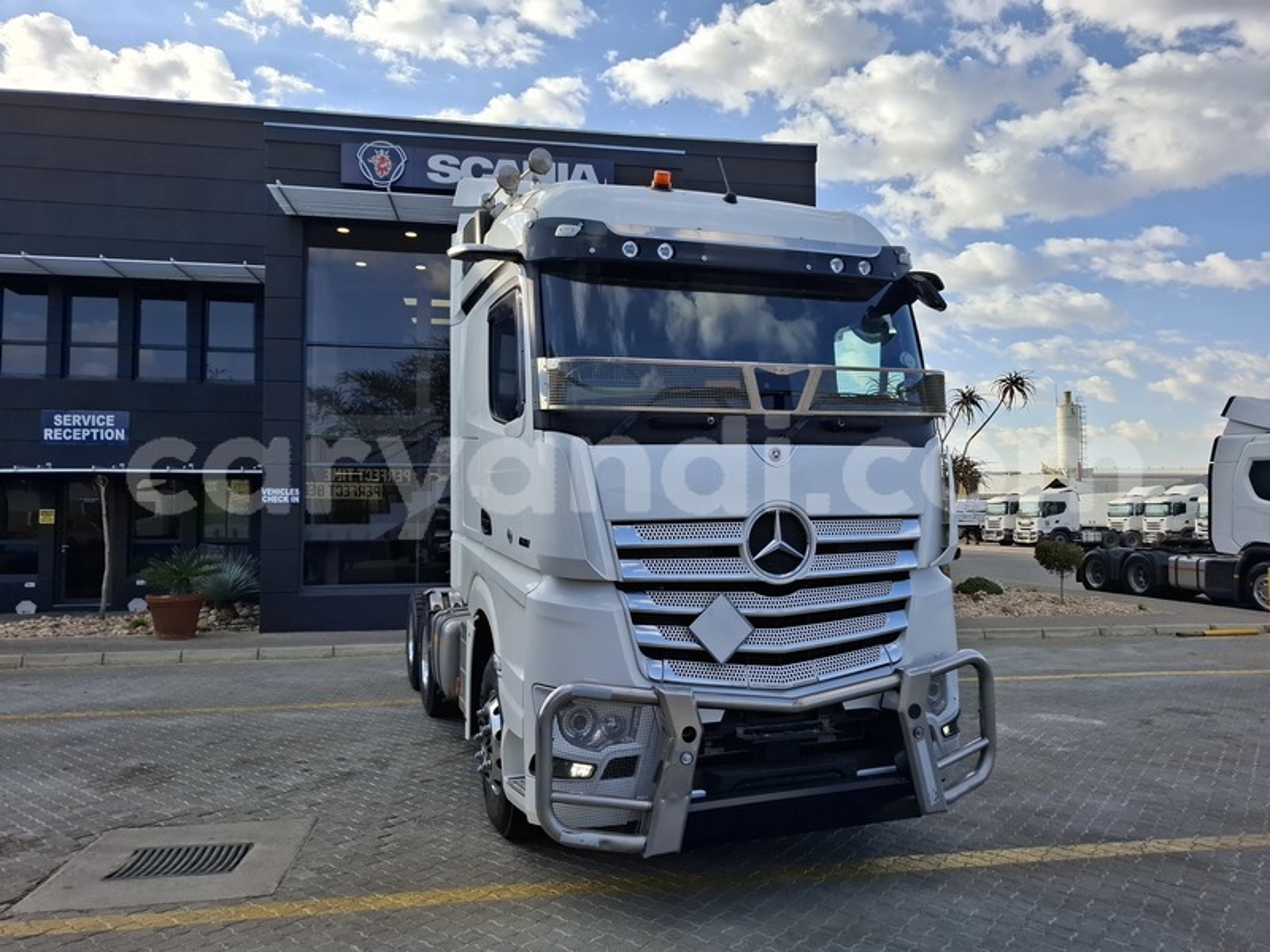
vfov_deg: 58.9
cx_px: 635
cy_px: 476
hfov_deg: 73.9
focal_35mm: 23
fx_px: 844
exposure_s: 1/1481
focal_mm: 5.54
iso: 50
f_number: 1.8
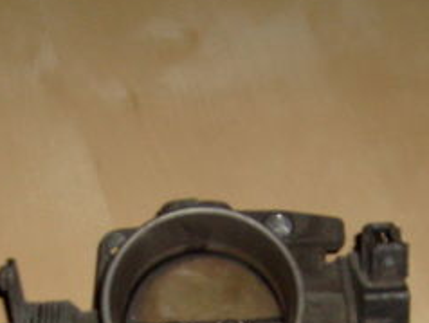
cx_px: 213
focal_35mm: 94
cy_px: 348
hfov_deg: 20.8
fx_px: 1166
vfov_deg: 15.4
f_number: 2.8
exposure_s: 1/45
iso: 100
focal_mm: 5.8
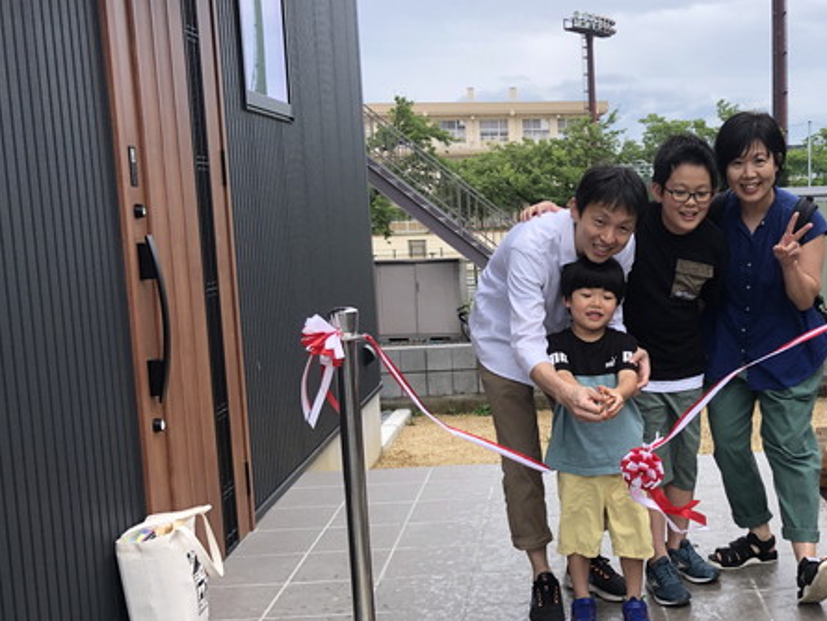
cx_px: 645
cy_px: 334
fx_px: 1051
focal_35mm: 44
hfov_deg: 41.3
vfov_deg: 32.9
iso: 20
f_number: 1.8
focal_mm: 3.99
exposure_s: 1/631
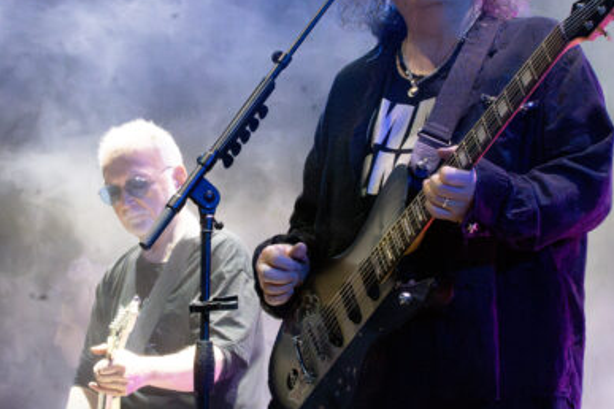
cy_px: 166
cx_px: 290
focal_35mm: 223
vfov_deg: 6.2
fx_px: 3803
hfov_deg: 9.2
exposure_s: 1/1000
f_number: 16
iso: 64000
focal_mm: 135
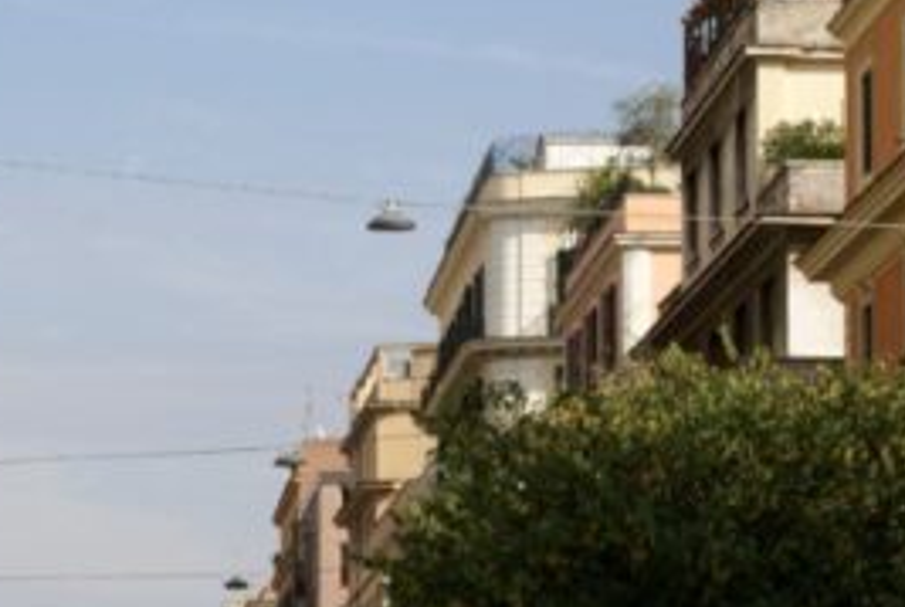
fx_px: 4661
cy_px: 643
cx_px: 153
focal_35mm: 185
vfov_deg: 7.4
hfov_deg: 11.0
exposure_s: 1/125
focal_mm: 55
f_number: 11
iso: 100
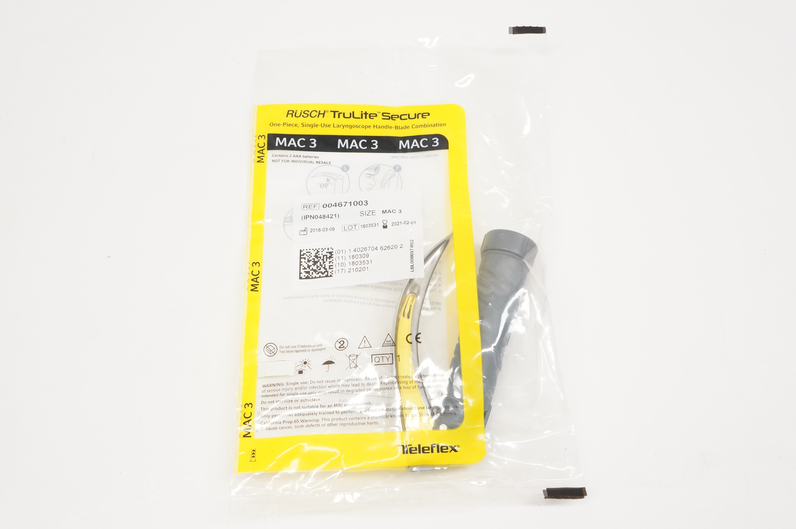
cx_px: 398
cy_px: 264
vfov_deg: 35.4
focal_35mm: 38
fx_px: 828
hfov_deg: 51.3
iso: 800
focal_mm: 25
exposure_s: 1/80
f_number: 7.1
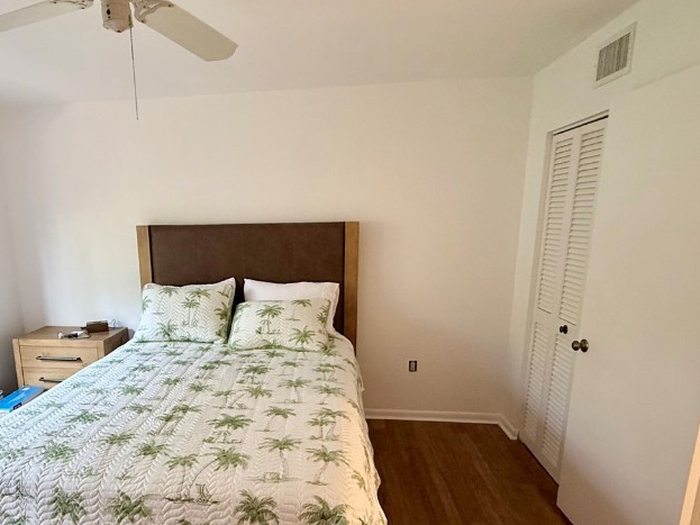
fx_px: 465
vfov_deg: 58.3
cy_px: 318
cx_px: 266
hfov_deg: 72.8
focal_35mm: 23
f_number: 2.2
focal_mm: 2.22
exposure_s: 1/60
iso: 500
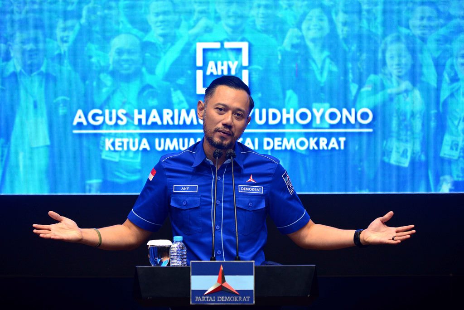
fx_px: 2192
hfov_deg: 12.1
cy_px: 155
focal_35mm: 170
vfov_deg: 8.1
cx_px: 232
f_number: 4
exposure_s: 1/160
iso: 2500
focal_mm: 170
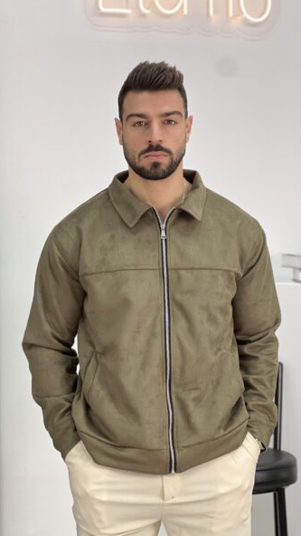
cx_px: 157
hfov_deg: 14.2
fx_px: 1206
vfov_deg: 25.0
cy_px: 267
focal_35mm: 85
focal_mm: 9
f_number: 2.8
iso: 160
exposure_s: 1/121
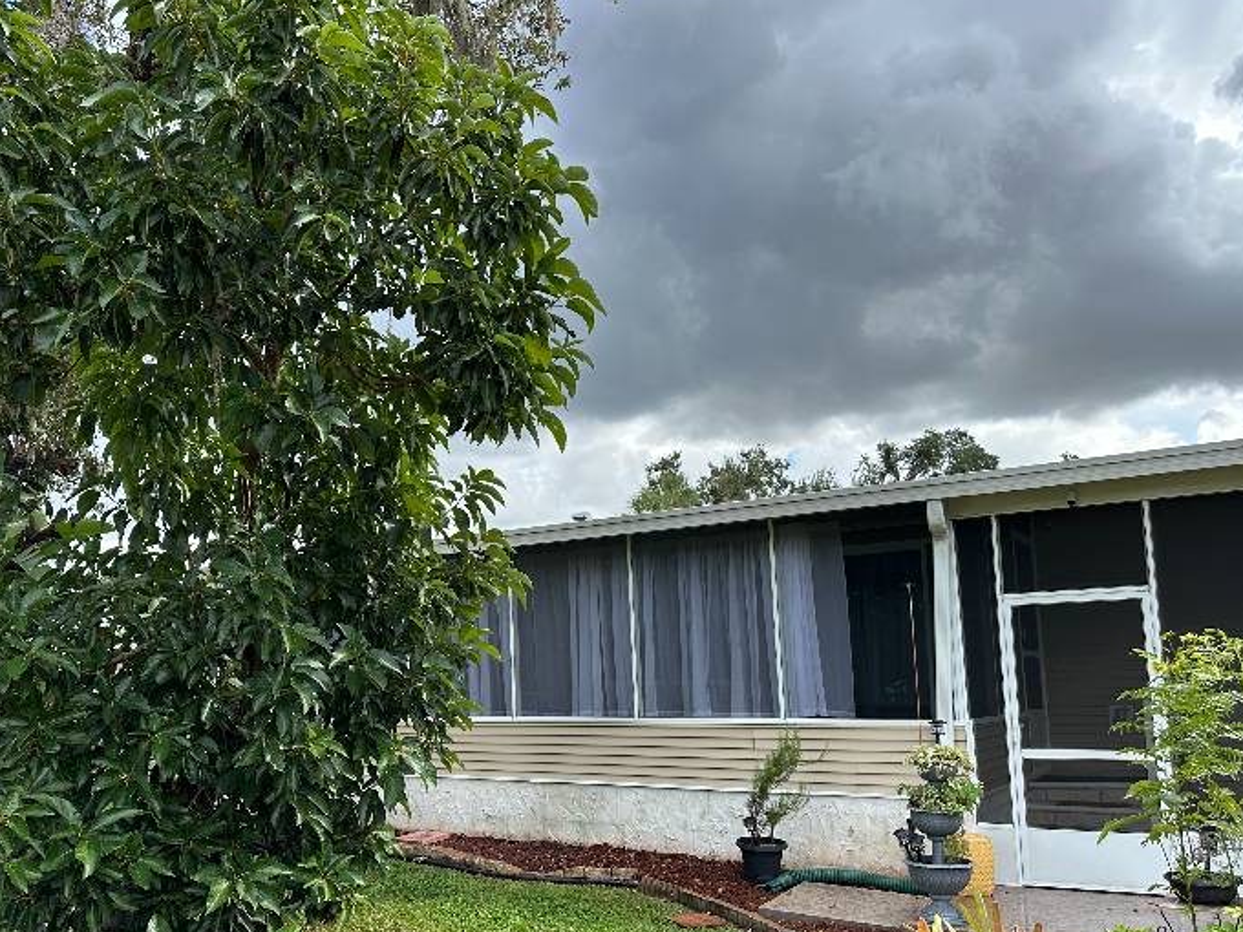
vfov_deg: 46.5
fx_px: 1077
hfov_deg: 59.3
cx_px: 483
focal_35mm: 30
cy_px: 567
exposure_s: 1/1393
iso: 80
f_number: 1.78
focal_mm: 6.86
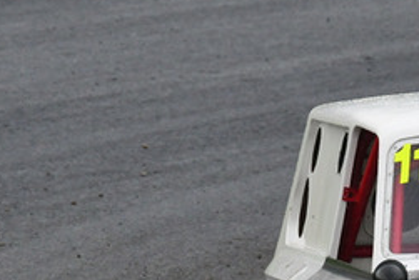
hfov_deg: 1.1
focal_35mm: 1911
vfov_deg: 0.7
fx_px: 22267
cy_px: 233
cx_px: 539
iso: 1000
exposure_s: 1/640
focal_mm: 400
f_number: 11
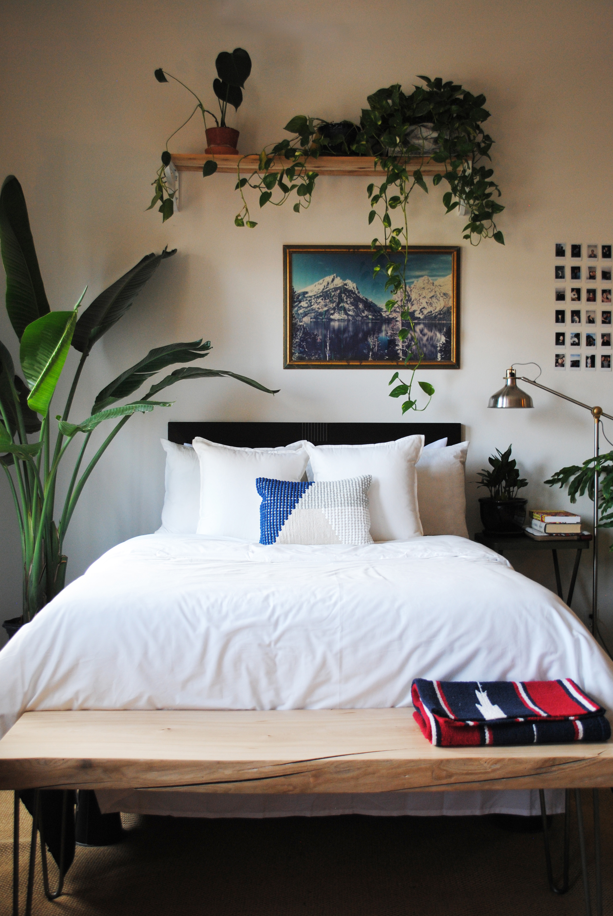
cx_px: 306
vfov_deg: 53.1
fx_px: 917
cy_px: 458
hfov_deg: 37.0
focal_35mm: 36
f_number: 4
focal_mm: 24
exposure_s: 1/30
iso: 320
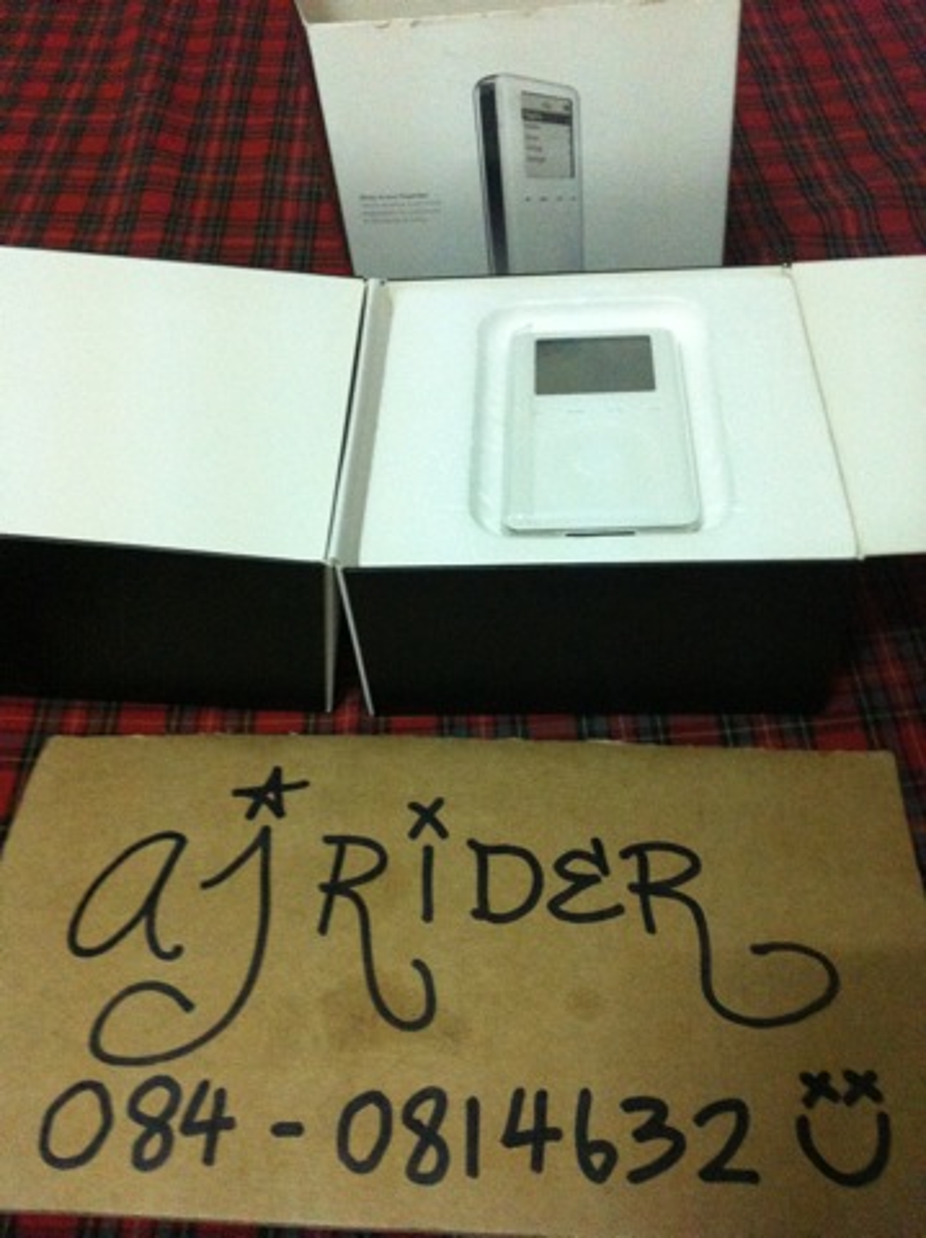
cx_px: 463
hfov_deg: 40.6
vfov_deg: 52.7
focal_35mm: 35
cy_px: 619
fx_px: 1251
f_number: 2.8
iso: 500
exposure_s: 1/15
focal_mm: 3.85
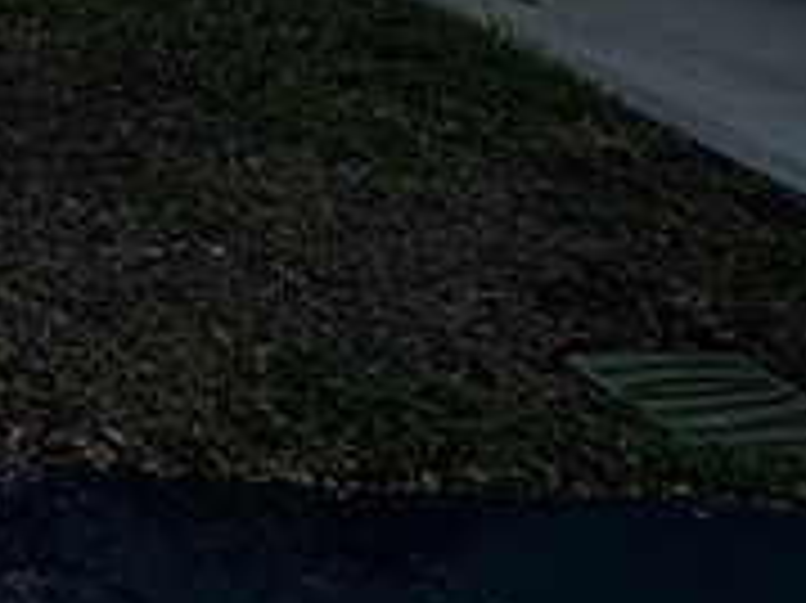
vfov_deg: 15.0
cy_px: -598
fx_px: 1861
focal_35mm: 80
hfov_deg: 18.6
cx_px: -671
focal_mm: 2.22
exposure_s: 1/997
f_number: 2.2
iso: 40
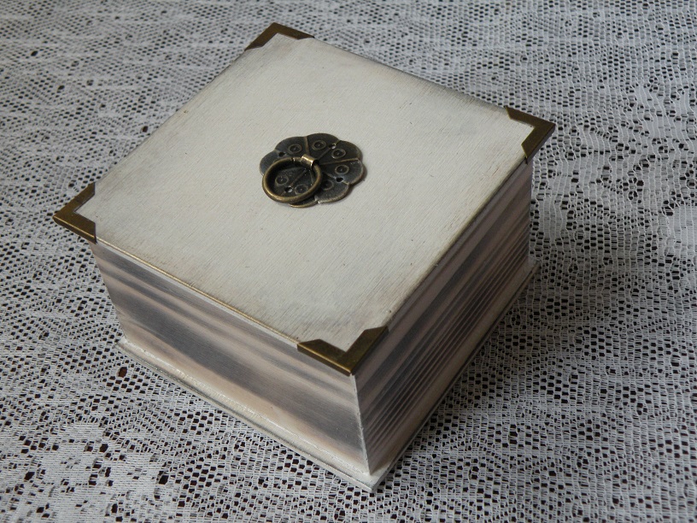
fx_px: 1128
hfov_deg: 34.3
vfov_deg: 26.1
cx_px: 348
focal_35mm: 56
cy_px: 262
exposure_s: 1/59.8
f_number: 3.5
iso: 160
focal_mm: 9.8
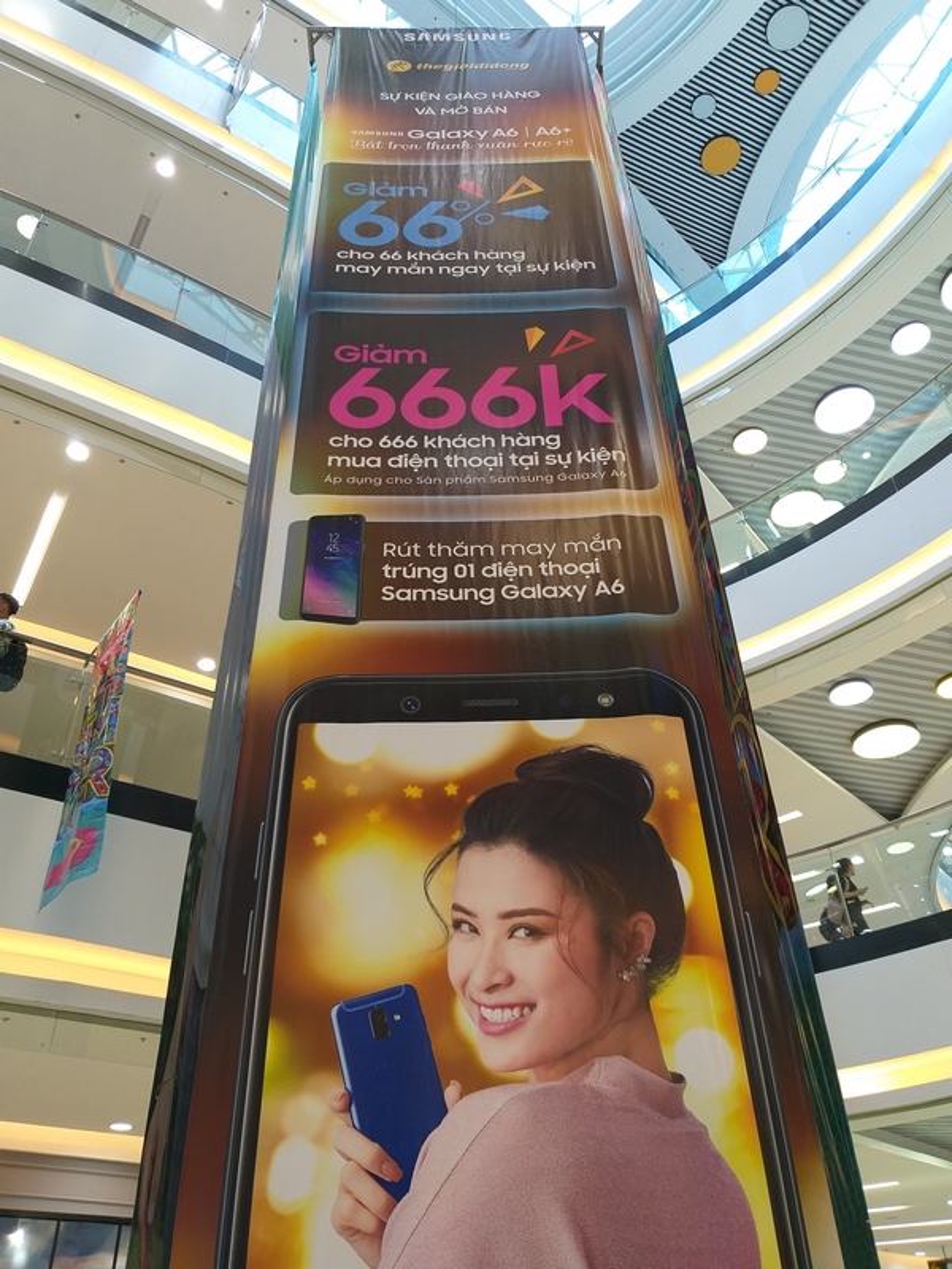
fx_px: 953
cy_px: 634
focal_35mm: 26
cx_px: 476
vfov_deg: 67.3
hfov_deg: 53.1
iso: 50
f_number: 1.7
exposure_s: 1/50
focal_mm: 3.93
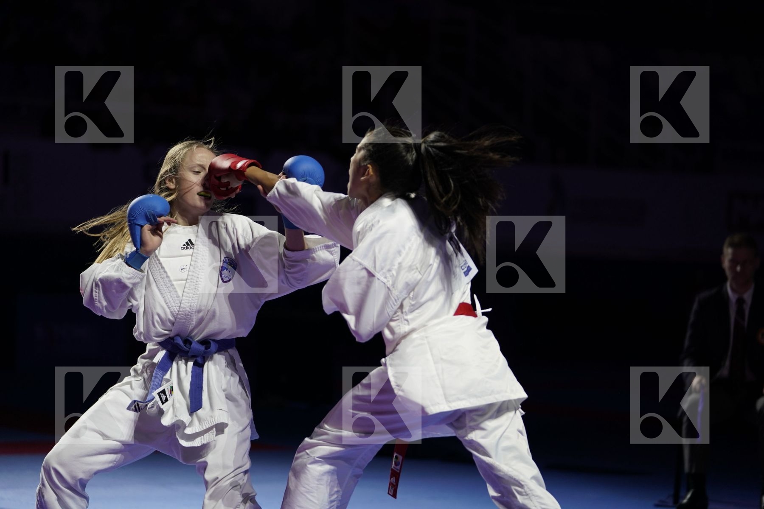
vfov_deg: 11.1
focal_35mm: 124
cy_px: 254
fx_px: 2631
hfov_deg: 16.5
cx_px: 382
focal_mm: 124
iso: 1250
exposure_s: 1/1000
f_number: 2.8
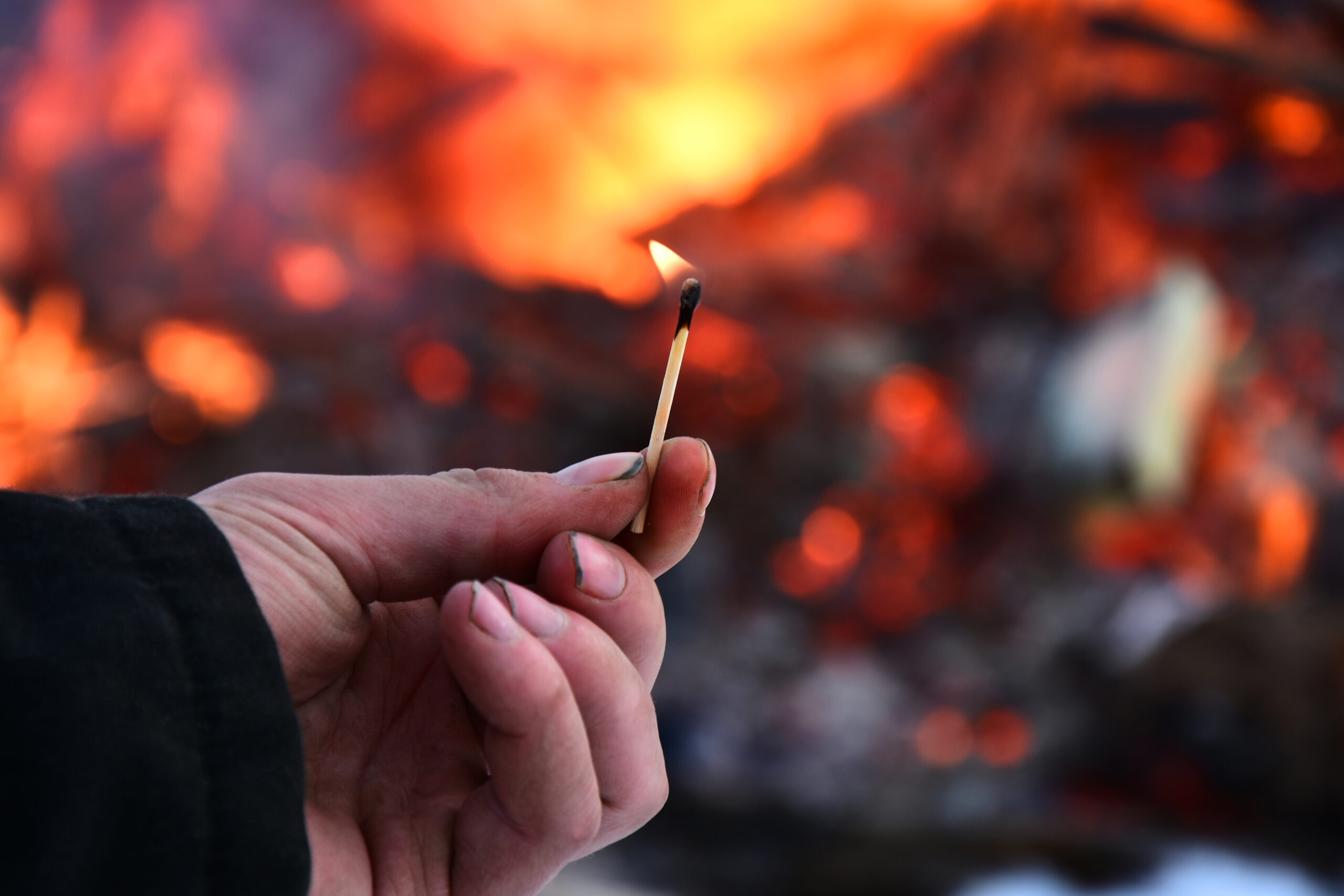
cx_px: 672
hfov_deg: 14.9
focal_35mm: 138
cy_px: 448
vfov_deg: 9.9
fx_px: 5152
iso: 100
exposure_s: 1/80
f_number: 7.1
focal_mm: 92
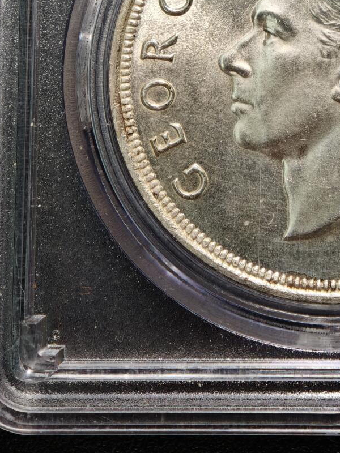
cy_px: -38
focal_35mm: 135
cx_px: 332
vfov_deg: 14.3
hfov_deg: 10.9
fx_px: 1768
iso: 500
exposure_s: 1/120
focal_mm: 9
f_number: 2
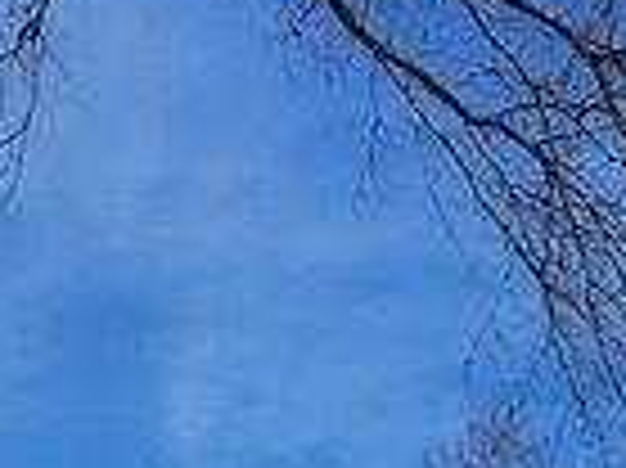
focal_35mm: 75
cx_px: 640
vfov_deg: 15.7
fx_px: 1355
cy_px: 922
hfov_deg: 24.7
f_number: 2.2
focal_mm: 2.2
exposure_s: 1/2476
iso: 50
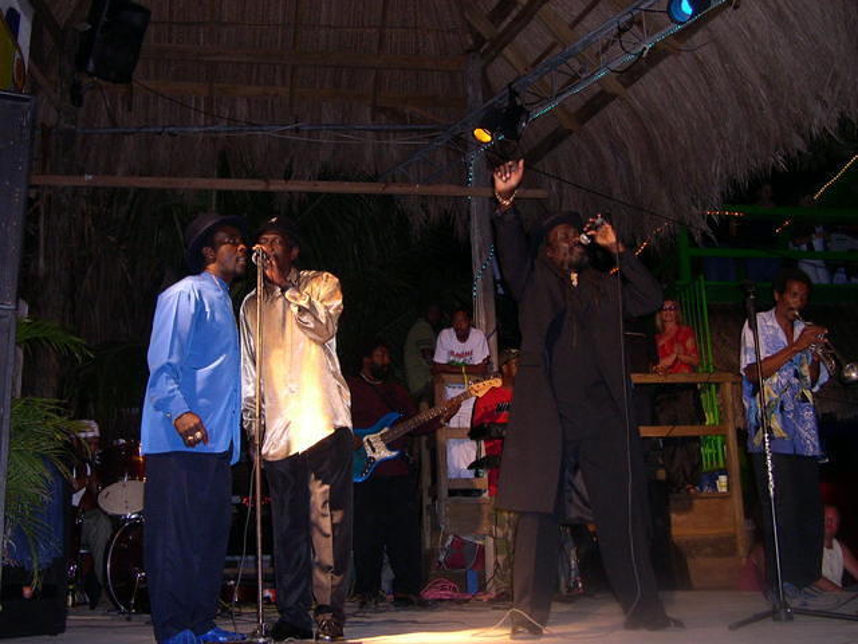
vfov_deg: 37.7
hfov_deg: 49.0
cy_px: 322
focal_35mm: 38
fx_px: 942
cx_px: 429
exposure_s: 1/60
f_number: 2.8
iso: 299
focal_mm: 8
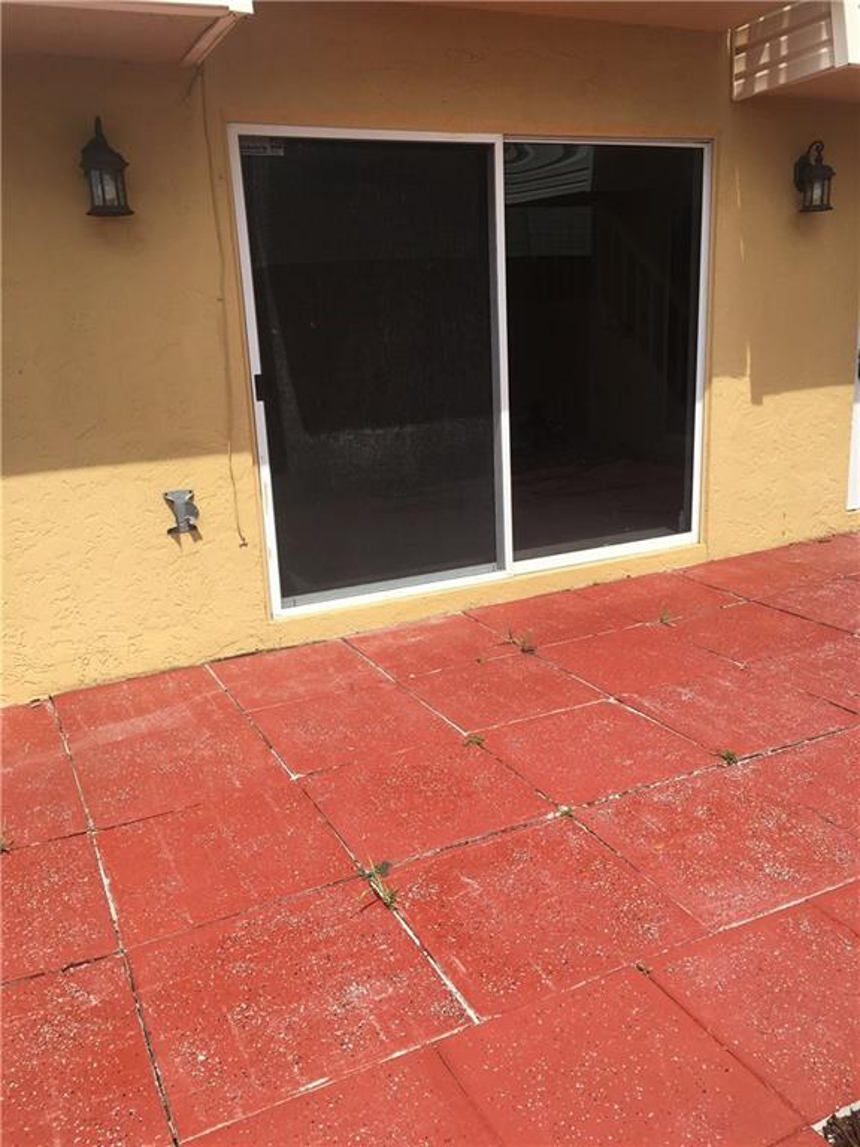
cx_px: 430
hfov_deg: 48.2
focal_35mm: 29
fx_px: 961
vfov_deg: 61.7
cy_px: 574
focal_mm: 4.15
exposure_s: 1/1115
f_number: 2.2
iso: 25
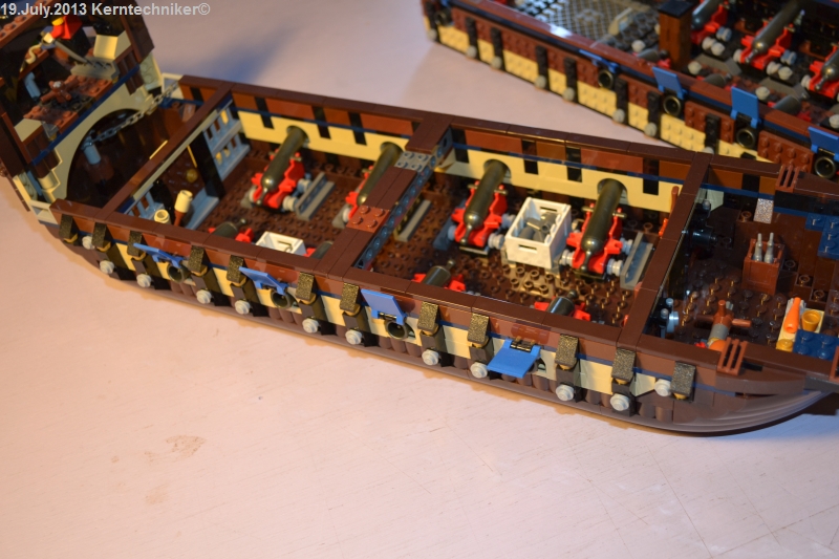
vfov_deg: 34.2
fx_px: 909
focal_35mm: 39
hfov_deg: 49.6
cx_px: 420
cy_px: 280
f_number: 4.2
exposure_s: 1/30
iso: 320
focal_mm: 26
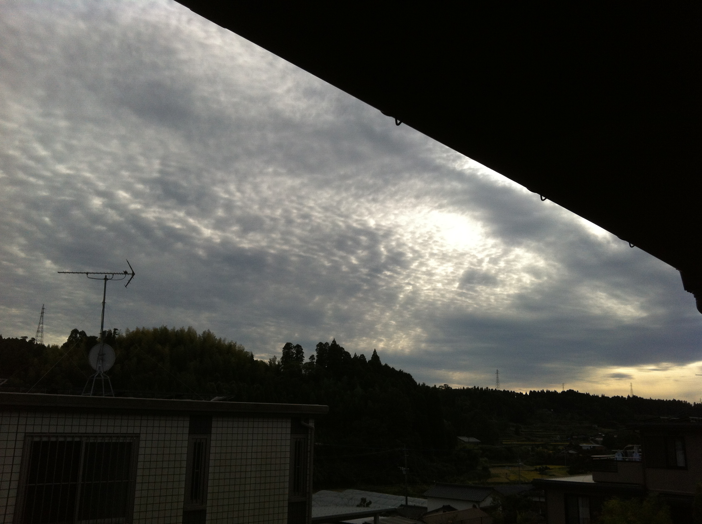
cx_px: 351
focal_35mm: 35
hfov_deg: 52.7
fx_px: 709
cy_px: 262
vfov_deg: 40.6
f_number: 2.8
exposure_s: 1/3771
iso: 80
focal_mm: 3.85
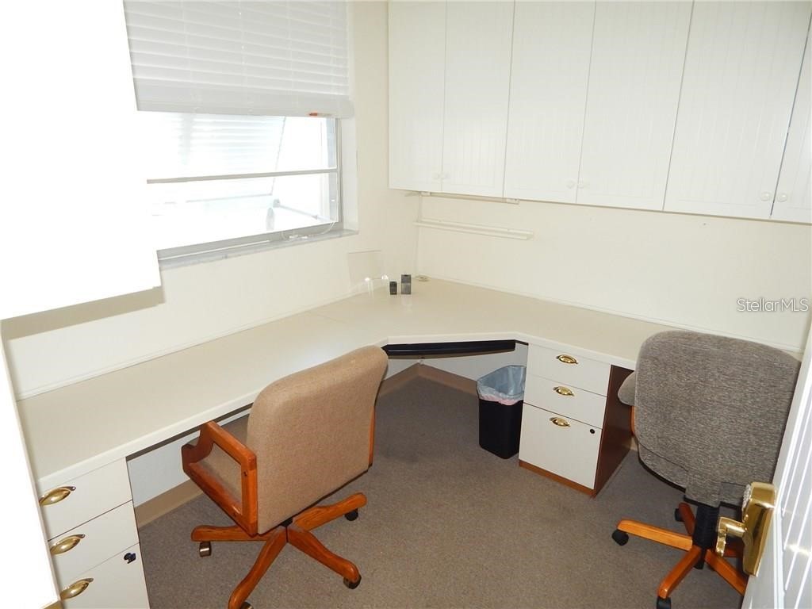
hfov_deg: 76.4
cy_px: 304
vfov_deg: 61.1
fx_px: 516
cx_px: 406
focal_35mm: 22
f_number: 3
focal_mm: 4
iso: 200
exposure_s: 1/30
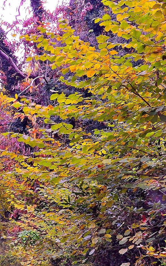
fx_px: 615
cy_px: 205
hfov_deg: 14.7
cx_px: -49
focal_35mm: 85
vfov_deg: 24.1
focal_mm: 22
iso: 400
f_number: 10
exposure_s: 2
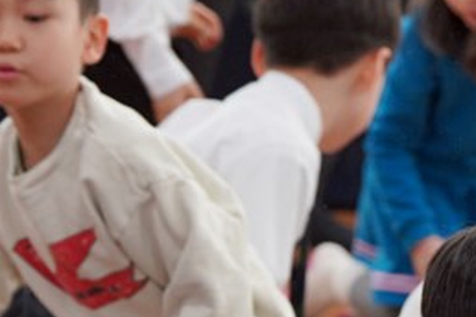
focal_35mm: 332
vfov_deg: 4.1
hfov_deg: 6.2
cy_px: 527
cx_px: 614
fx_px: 4389
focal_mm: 95
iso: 1000
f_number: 4
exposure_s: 1/160
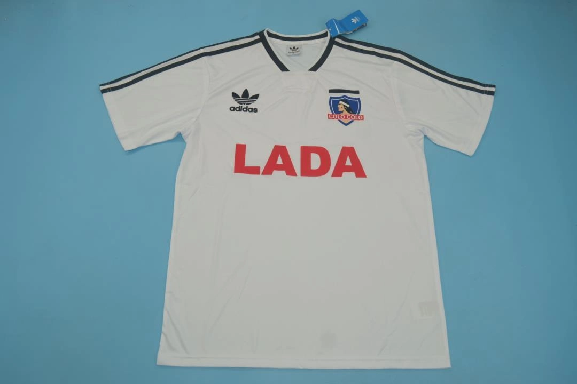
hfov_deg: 61.9
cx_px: 288
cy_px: 192
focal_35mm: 30
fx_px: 481
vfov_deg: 43.6
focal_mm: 20
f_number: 5
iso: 200
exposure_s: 1/200
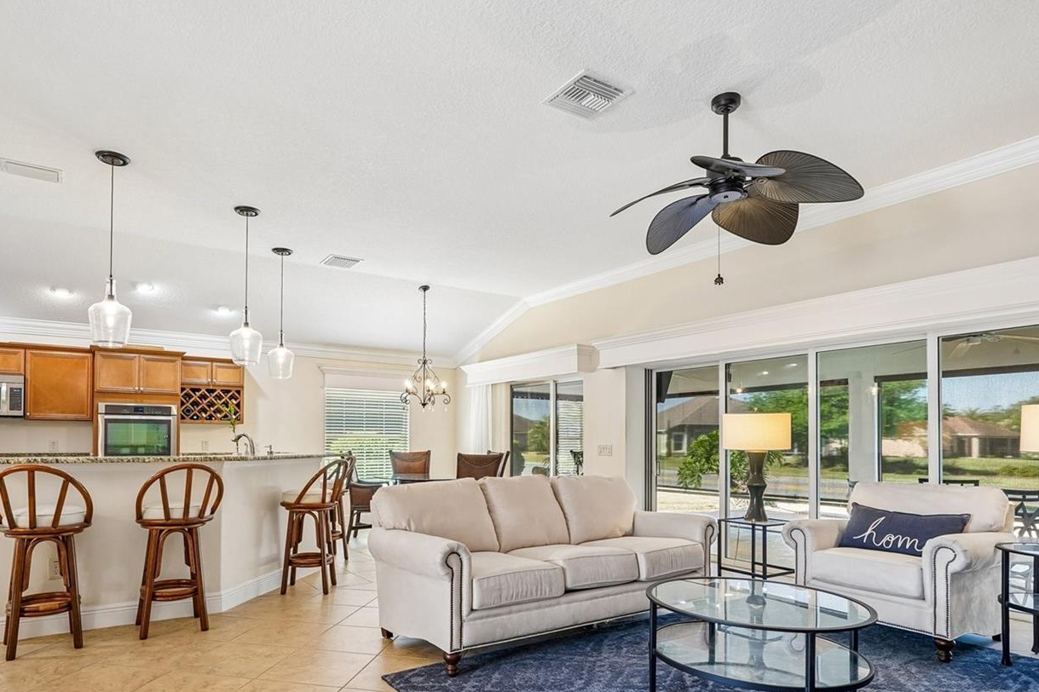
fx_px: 606
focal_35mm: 21
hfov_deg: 81.0
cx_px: 469
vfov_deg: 58.8
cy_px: 430
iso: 400
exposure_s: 1/15
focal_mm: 16
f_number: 8
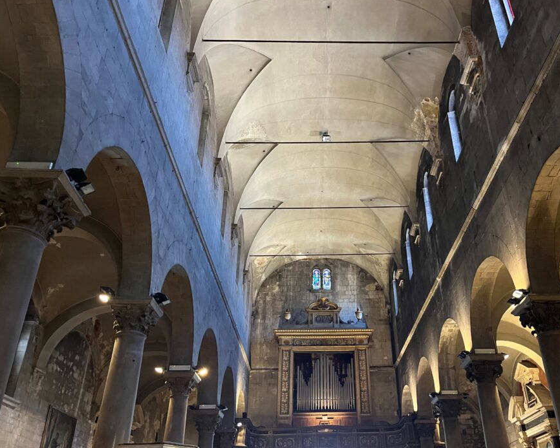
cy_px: 241
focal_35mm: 30
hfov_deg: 58.5
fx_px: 497
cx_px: 319
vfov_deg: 48.5
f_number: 1.6
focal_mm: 5.1
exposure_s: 1/33
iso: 500
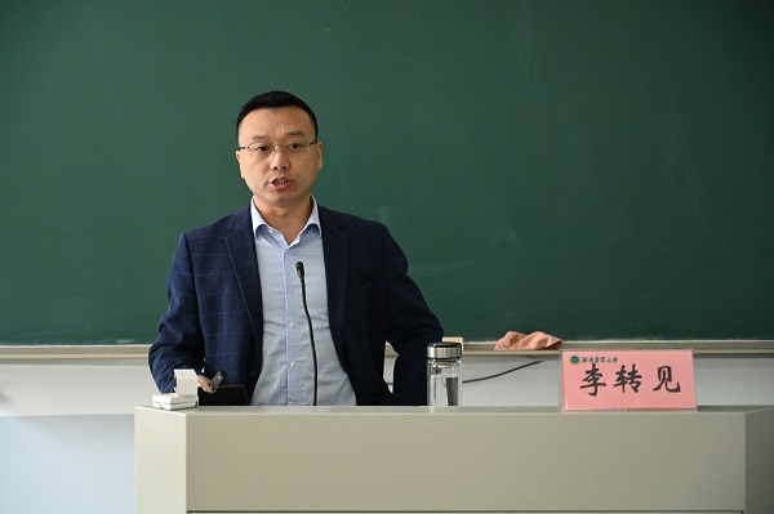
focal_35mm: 70
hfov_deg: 28.9
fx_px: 1504
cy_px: 257
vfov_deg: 19.4
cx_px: 387
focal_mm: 70
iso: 6400
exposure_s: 1/160
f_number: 4
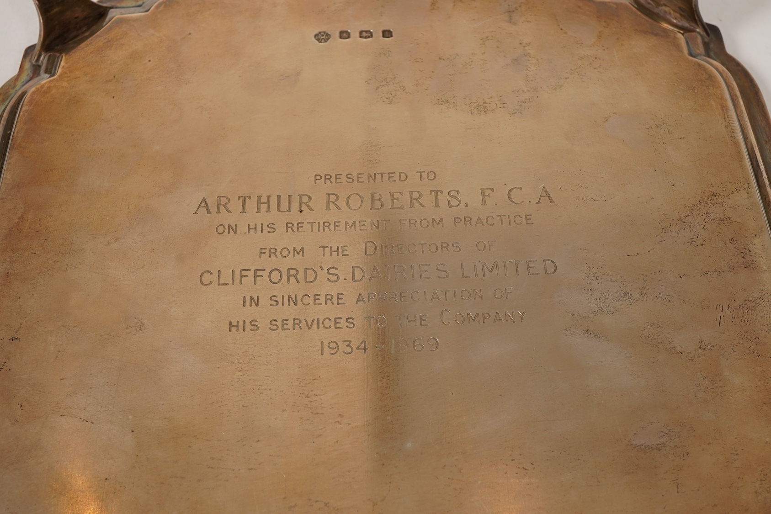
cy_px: 257
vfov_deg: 29.9
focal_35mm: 45
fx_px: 964
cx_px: 386
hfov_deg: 43.6
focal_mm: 30
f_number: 16
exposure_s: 1/125
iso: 320
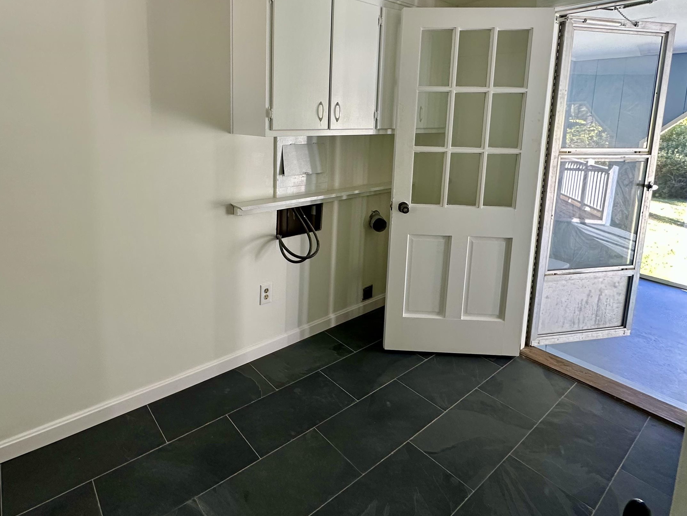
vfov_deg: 64.2
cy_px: 170
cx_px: 276
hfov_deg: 80.8
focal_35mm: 20
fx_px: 397
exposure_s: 1/99
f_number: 2.2
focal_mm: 2.22
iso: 160
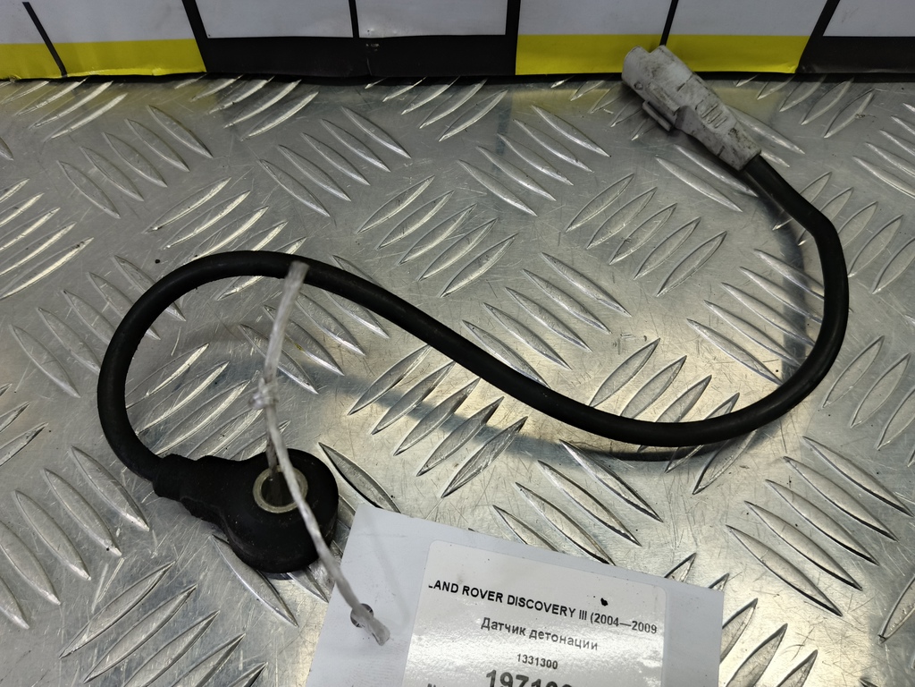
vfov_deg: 58.9
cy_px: 344
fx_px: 608
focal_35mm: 23
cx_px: 458
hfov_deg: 73.9
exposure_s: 1/66.7
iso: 146
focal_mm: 4.11
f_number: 1.6
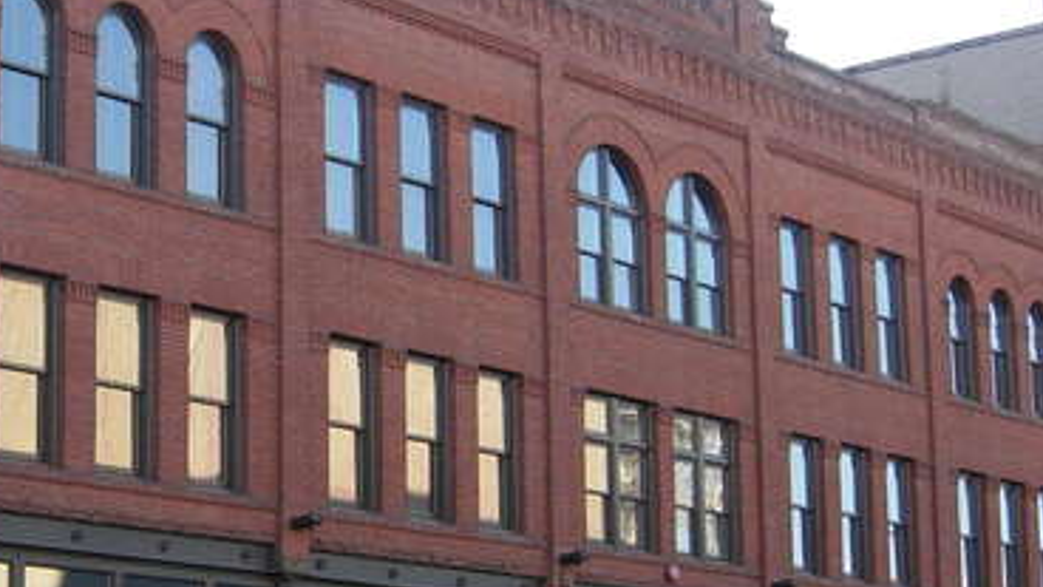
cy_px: 360
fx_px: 2683
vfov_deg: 12.5
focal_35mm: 97
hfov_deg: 21.4
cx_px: 48
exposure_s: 1/124
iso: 50
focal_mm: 8.5
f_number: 3.6
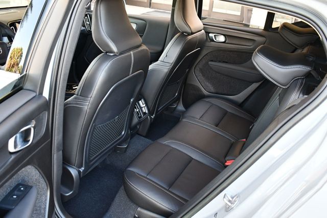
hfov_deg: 53.1
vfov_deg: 36.9
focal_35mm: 36
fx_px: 327
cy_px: 109
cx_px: 164
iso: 1000
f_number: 3.5
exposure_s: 1/125
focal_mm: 18
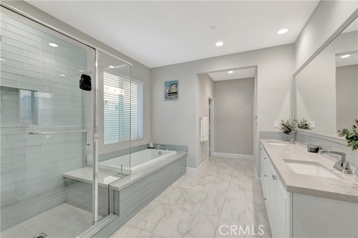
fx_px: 149
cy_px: 119
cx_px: 179
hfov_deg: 100.4
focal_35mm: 15
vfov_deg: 77.3
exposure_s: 1/13
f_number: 5.6
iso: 100
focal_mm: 10
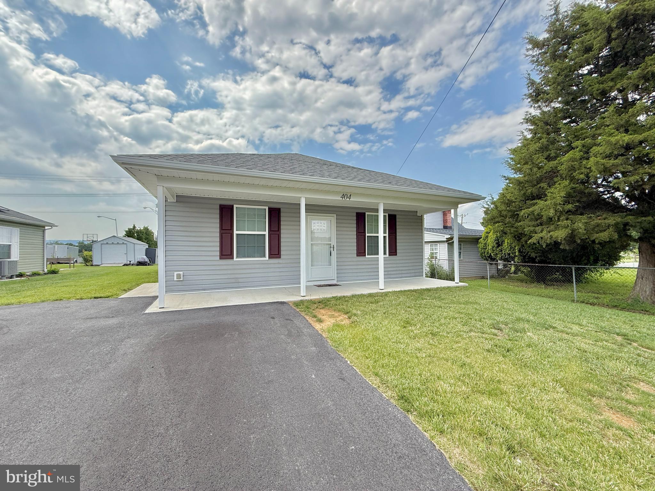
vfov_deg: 85.7
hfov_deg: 102.1
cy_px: 246
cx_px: 328
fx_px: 265
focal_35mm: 14
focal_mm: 2.22
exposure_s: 1/1105
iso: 64
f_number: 2.2
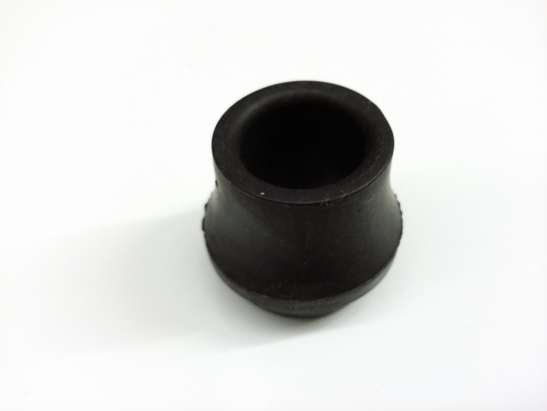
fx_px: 506
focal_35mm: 32
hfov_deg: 56.8
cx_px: 274
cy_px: 206
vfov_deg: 44.2
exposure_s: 1/15
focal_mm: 3.4
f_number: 2.4
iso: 320
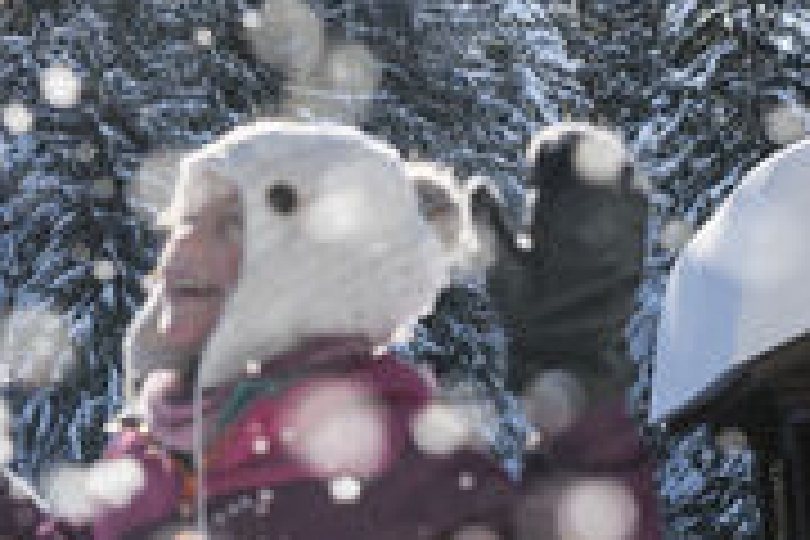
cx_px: 124
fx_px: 2227
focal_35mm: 99
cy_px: 182
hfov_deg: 20.3
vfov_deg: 13.8
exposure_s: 1/800
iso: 80
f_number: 4.5
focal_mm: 35
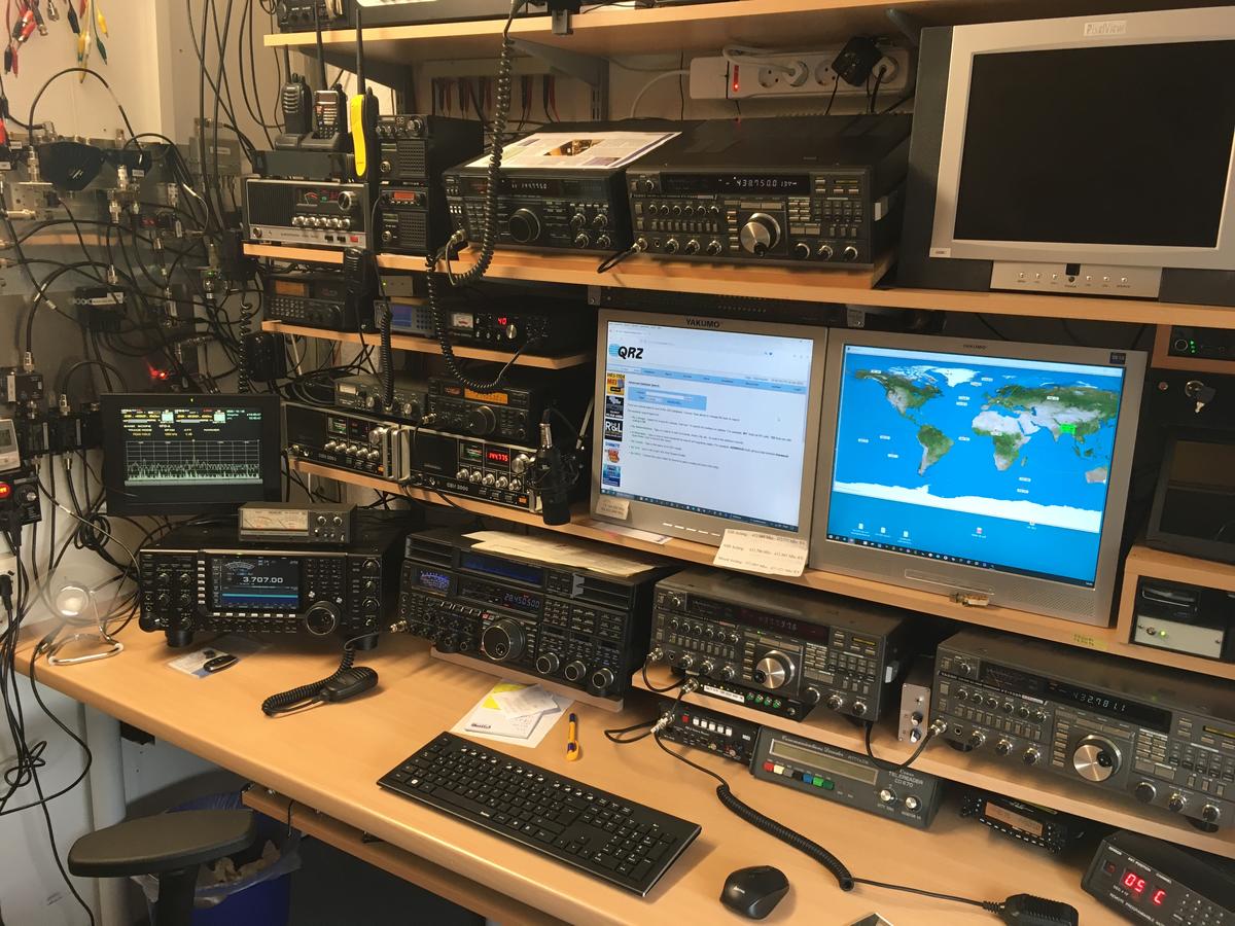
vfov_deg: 48.2
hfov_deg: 61.7
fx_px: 1035
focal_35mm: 29
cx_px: 618
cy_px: 463
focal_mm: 4.15
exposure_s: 1/33
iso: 100
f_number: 2.2
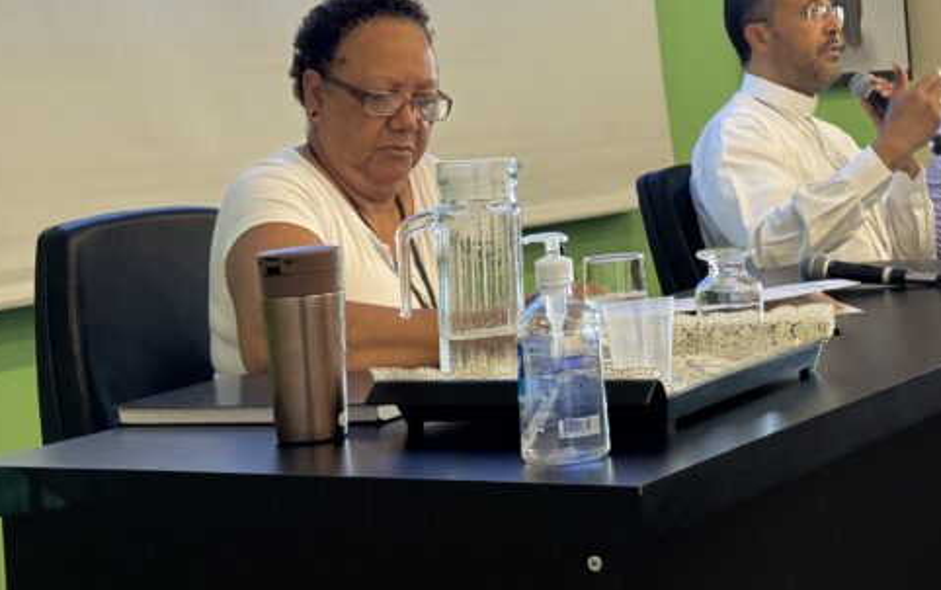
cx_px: 736
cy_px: 105
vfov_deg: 16.0
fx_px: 2079
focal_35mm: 81
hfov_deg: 25.1
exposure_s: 1/40
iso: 200
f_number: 1.78
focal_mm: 6.86
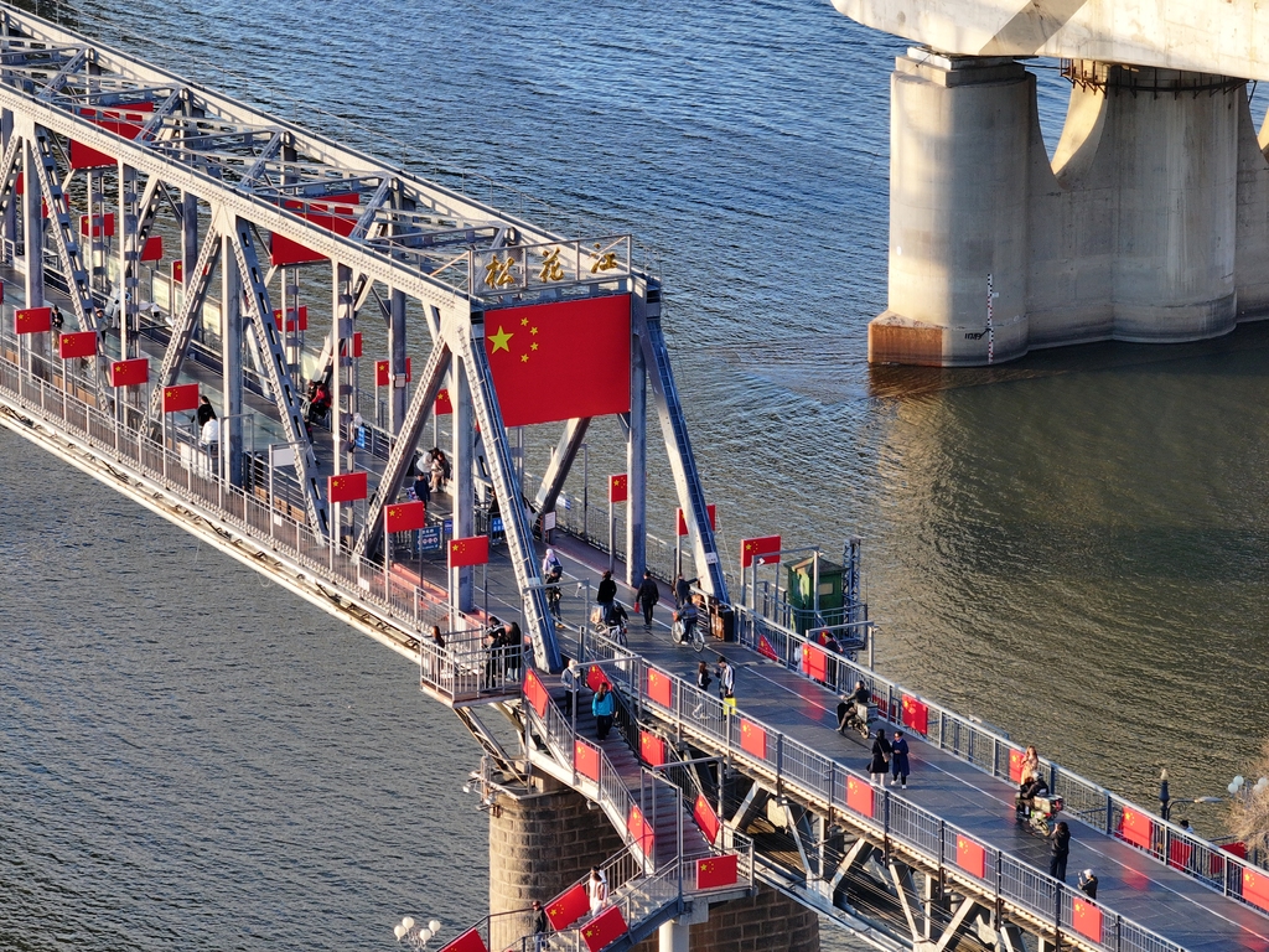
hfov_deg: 11.9
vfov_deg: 8.9
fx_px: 6085
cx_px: 634
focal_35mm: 166
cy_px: 476
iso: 100
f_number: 3.4
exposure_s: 1/100
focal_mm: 30.71
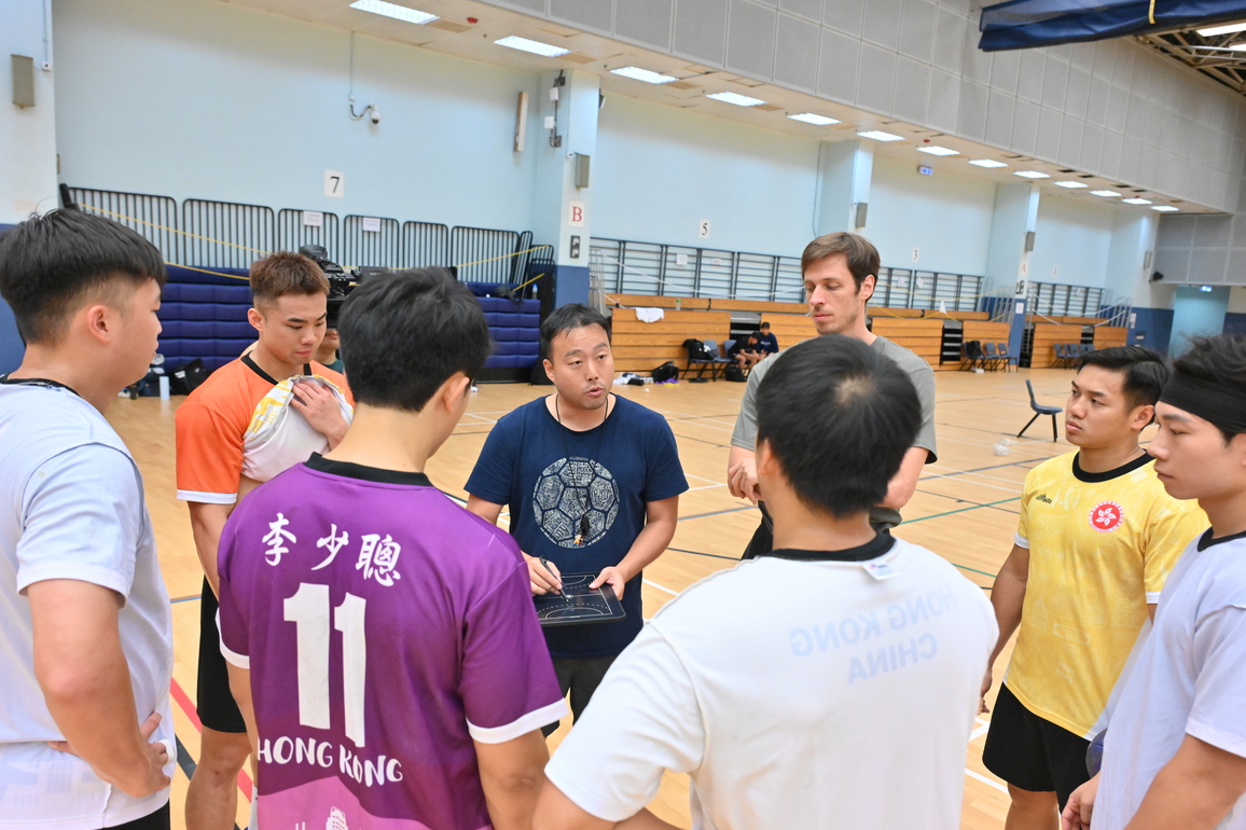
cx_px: 604
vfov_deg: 47.9
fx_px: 934
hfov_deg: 67.4
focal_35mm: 27
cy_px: 427
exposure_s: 1/640
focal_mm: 26
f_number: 4
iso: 3200
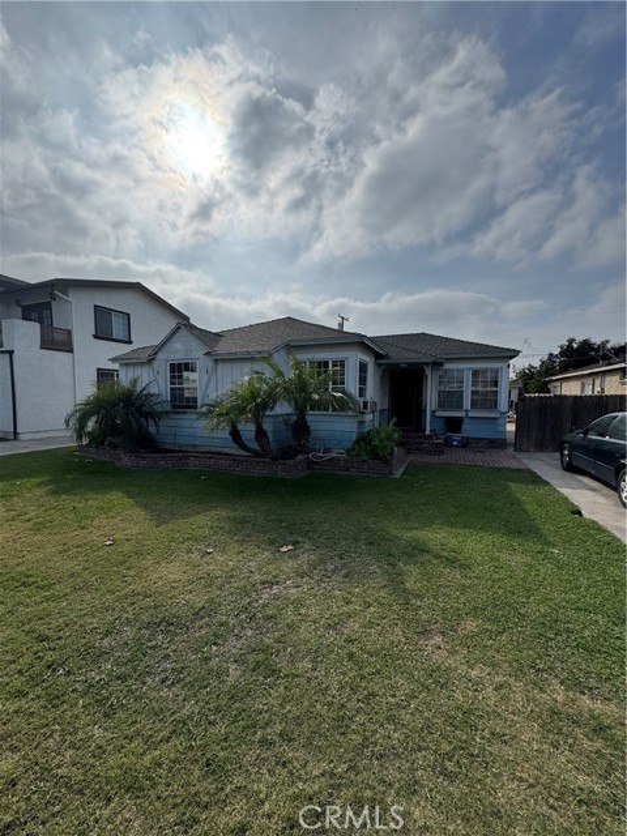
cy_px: 418
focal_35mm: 14
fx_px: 338
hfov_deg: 85.7
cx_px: 314
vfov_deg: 102.1
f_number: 2.2
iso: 40
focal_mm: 2.22
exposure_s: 1/3906
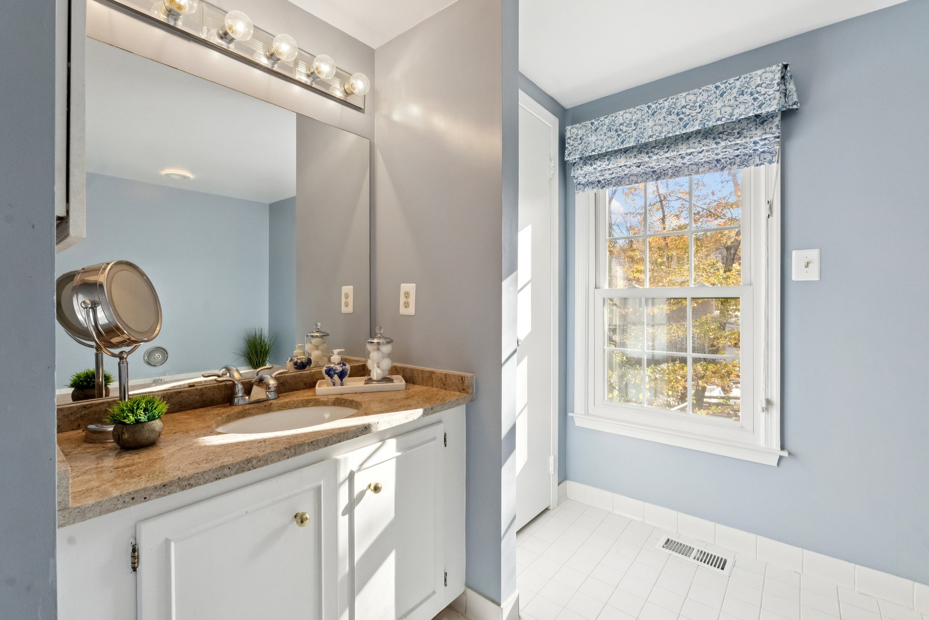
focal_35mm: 16
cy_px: 310
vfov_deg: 73.8
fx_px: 413
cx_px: 464
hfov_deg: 96.7
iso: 3200
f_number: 10
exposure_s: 1/125
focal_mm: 16
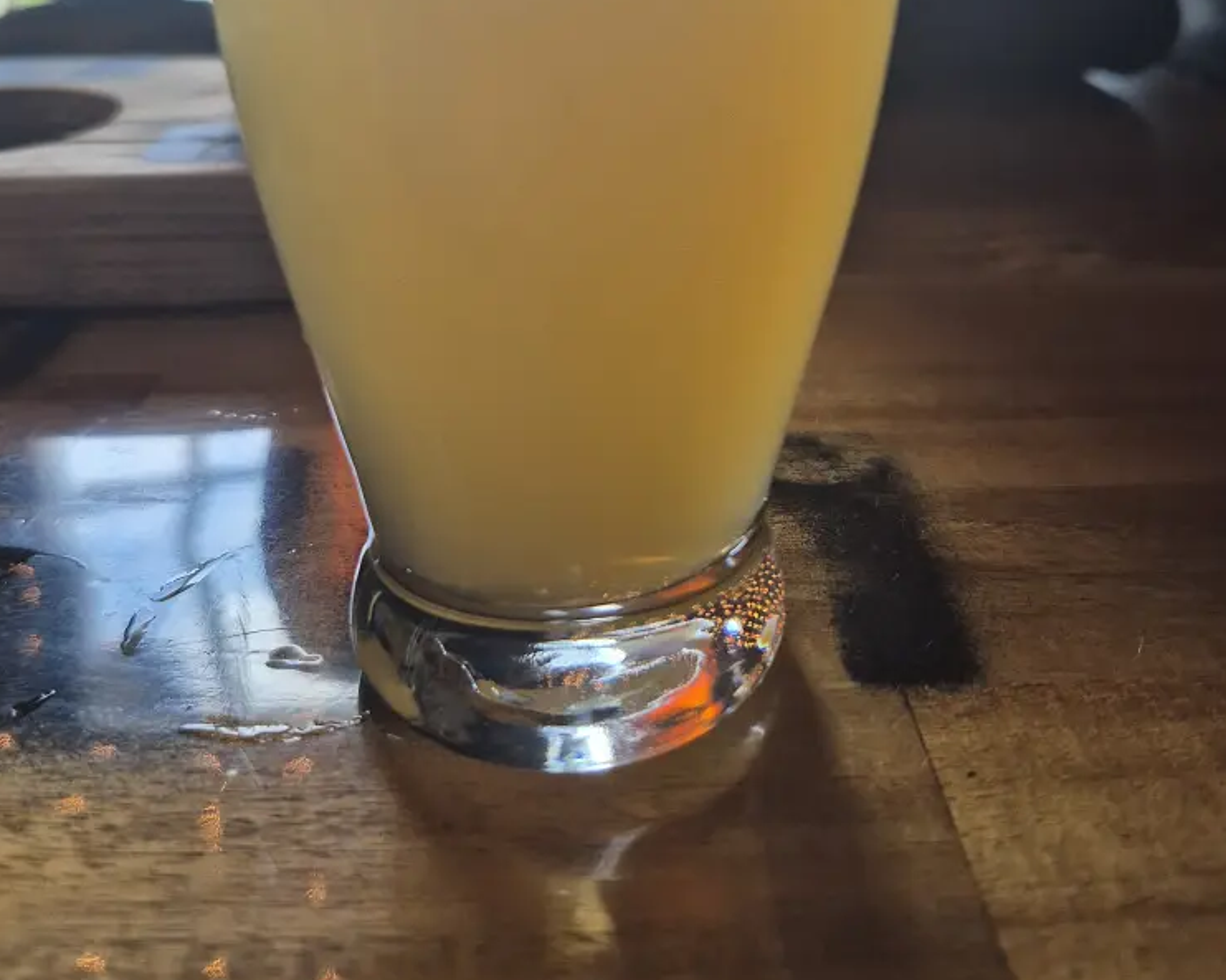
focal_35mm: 31
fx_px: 1124
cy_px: 278
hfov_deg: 57.2
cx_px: 603
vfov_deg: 45.9
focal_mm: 5.4
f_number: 1.8
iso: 200
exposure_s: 1/120
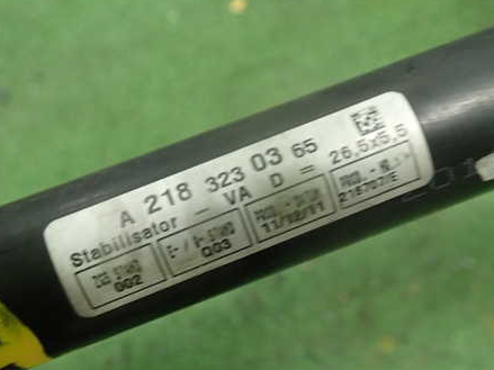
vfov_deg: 35.1
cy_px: 213
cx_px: 252
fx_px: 585
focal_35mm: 41
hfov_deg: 45.8
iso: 250
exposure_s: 1/30
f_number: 2.3
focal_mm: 5.4
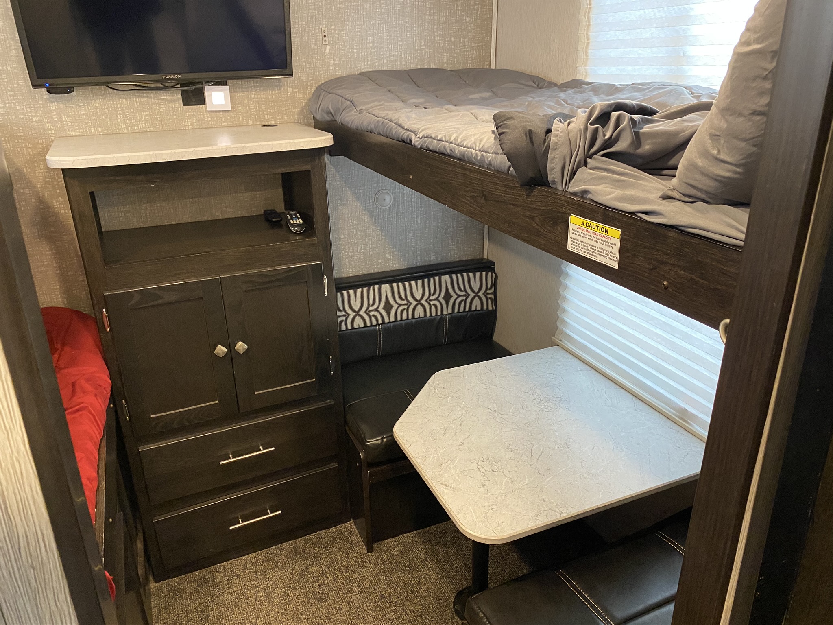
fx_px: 626
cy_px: 312
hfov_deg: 67.3
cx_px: 416
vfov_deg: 53.1
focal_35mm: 26
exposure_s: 1/43
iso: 500
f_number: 1.8
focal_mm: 4.25
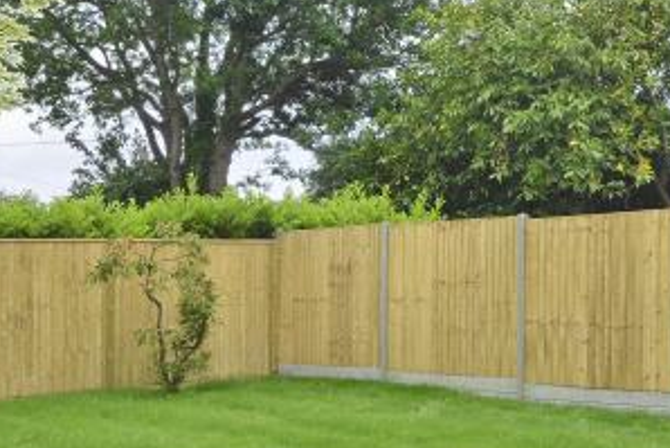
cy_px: 341
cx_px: 265
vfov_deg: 24.4
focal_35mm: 55
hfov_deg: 36.1
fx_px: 1024
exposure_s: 1/40
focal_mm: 16
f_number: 14
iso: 400
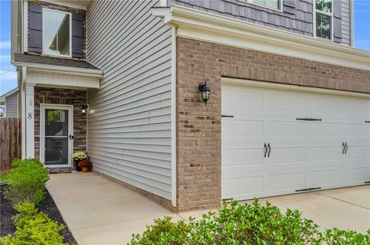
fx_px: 308
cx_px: 185
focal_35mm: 30
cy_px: 122
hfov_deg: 62.0
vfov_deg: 43.4
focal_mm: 20
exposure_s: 1/250
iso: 250
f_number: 9
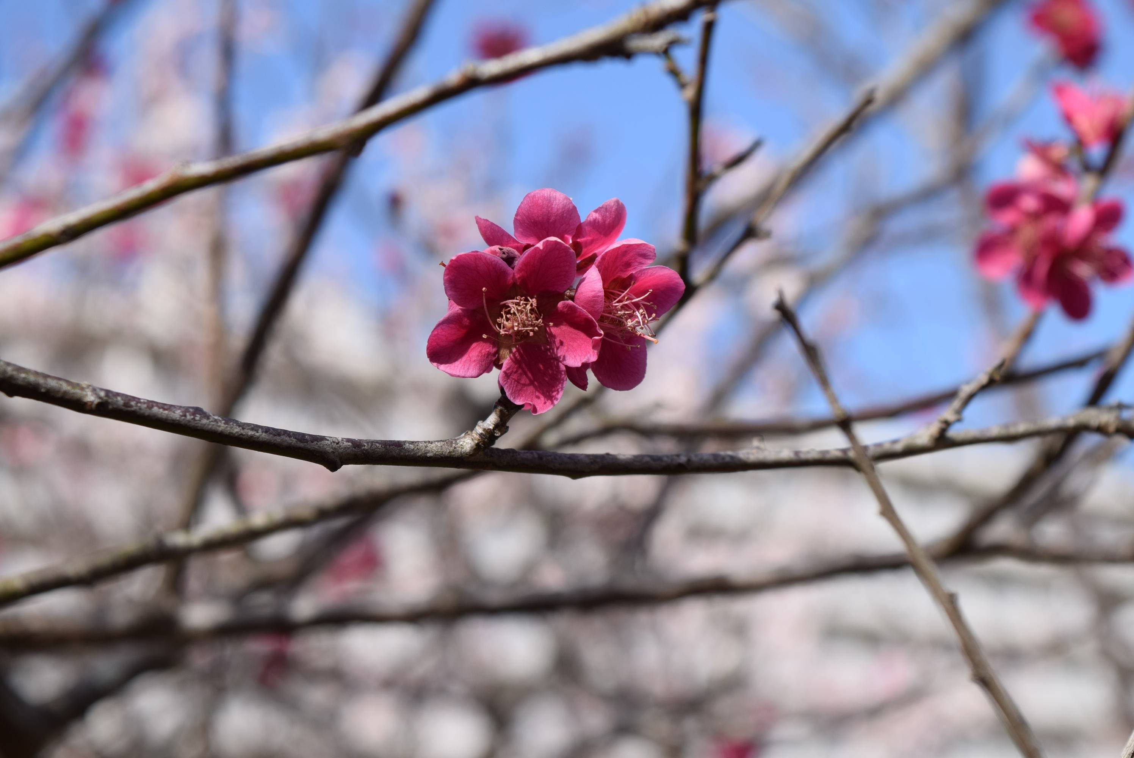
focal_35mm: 78
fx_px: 2459
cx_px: 567
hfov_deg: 26.0
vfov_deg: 17.5
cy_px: 379
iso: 200
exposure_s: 1/400
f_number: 8
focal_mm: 52
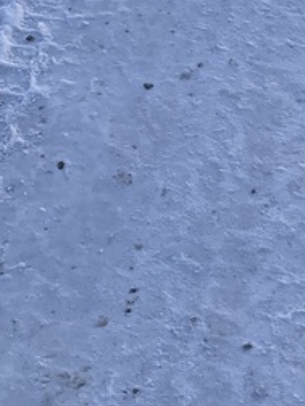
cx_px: 313
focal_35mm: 114
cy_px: -111
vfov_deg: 16.4
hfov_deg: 12.8
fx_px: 1339
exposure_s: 1/121
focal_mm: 3.99
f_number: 1.8
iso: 40
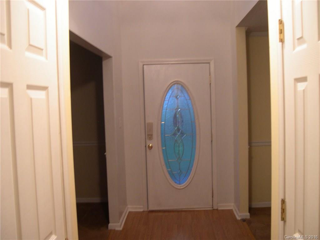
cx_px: 160
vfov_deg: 37.7
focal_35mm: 38
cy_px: 120
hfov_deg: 49.0
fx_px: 351
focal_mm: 8
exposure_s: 1/4.4
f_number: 2.8
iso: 205
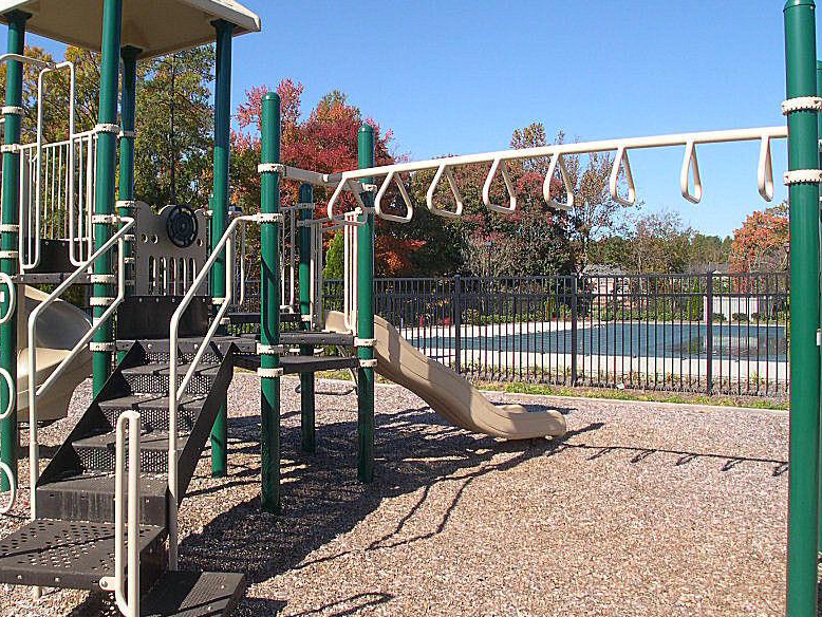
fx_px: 1188
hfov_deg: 38.0
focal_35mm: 50
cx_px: 326
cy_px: 287
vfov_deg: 29.1
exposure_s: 1/132
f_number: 7.6
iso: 100
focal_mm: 8
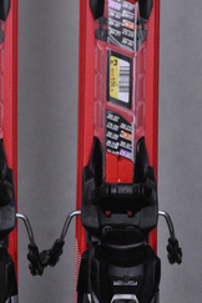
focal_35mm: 222
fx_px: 1868
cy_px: 96
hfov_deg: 6.2
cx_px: 48
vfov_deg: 9.3
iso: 3200
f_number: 9.5
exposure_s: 1/125
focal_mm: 80
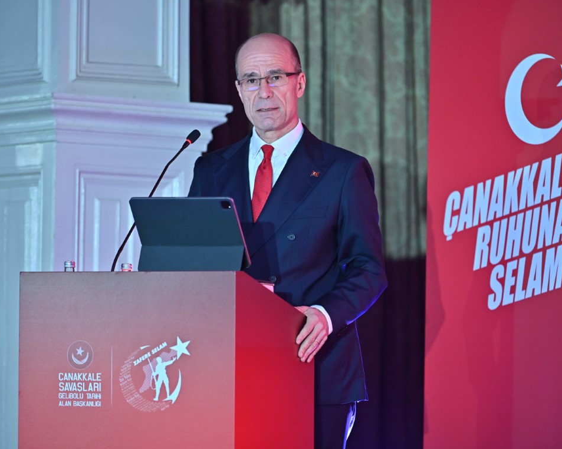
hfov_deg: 12.1
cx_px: 303
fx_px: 2644
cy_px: 224
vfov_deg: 9.7
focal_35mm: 159
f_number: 2.8
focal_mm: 140
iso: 2000
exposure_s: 1/250
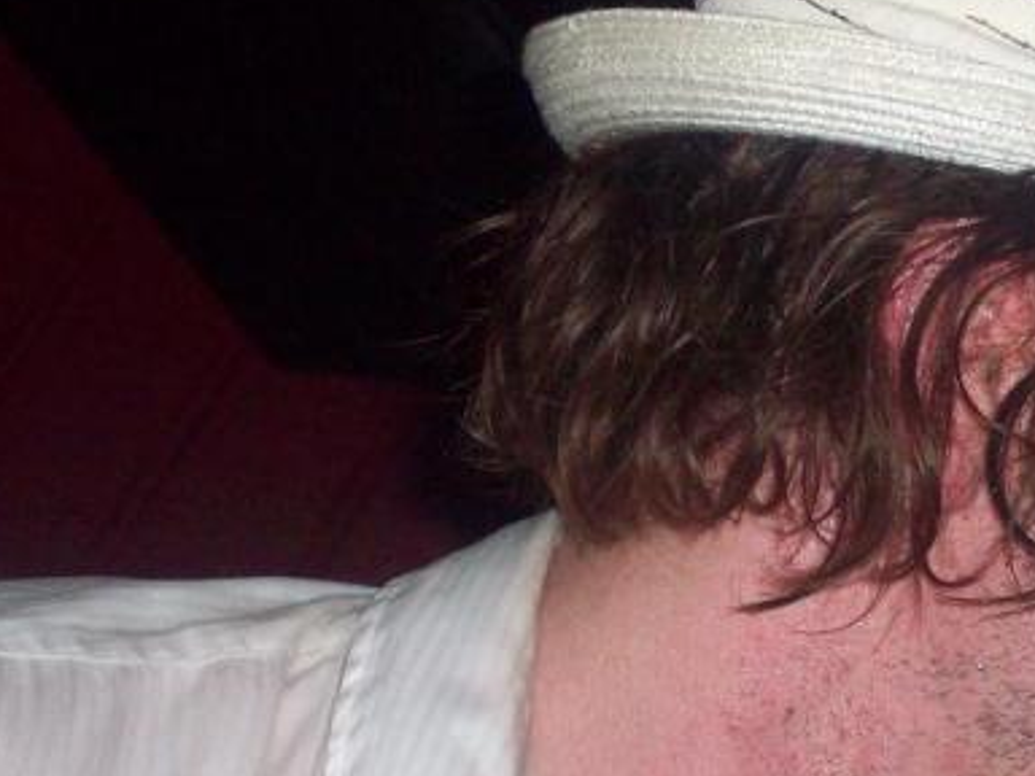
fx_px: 6907
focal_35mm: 231
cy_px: 725
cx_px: 1065
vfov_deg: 6.4
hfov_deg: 8.5
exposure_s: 1/90.2
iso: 160
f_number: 5.2
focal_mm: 18.6
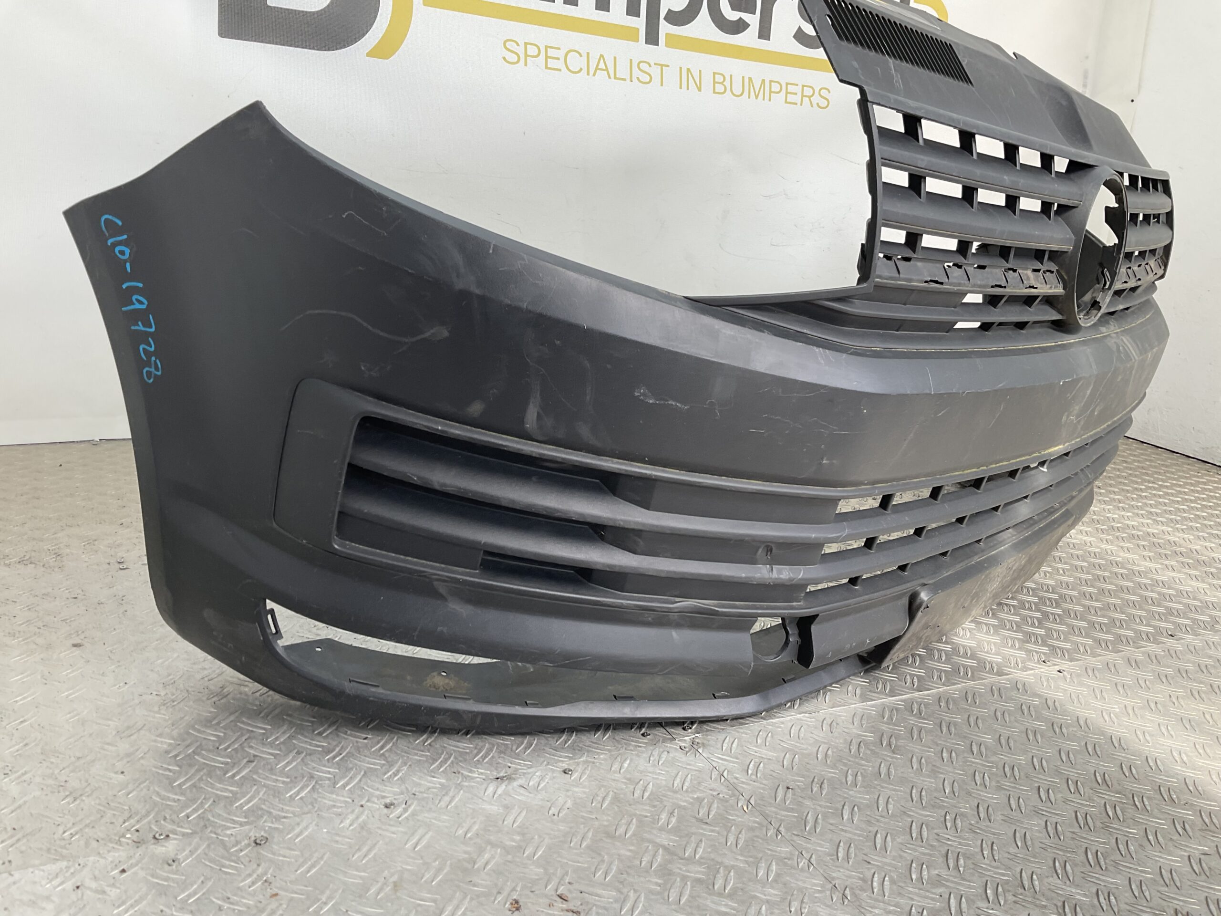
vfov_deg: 48.2
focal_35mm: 29
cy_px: 458
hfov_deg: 61.7
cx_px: 610
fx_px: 1023
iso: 20
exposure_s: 1/120
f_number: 1.8
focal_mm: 3
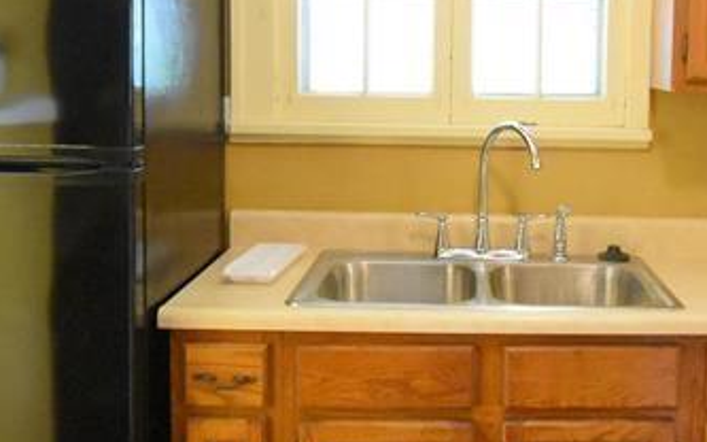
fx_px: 905
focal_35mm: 47
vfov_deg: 27.2
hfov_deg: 42.1
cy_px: 139
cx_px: 471
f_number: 4.5
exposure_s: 1/60
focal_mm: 10
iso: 5600
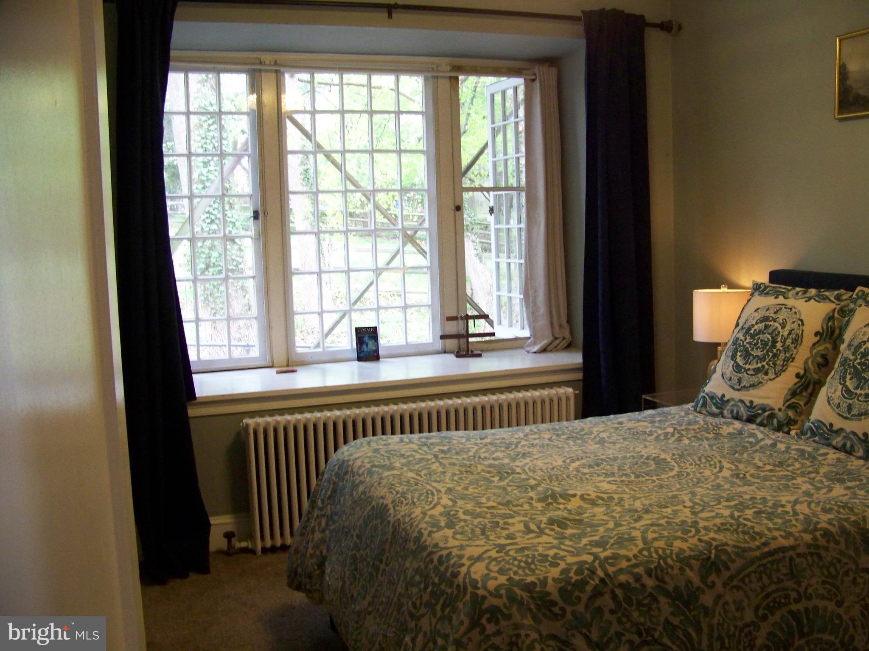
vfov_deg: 39.7
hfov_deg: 51.4
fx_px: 904
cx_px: 434
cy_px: 326
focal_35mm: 36
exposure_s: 1/30
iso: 200
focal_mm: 5.85
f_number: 2.8
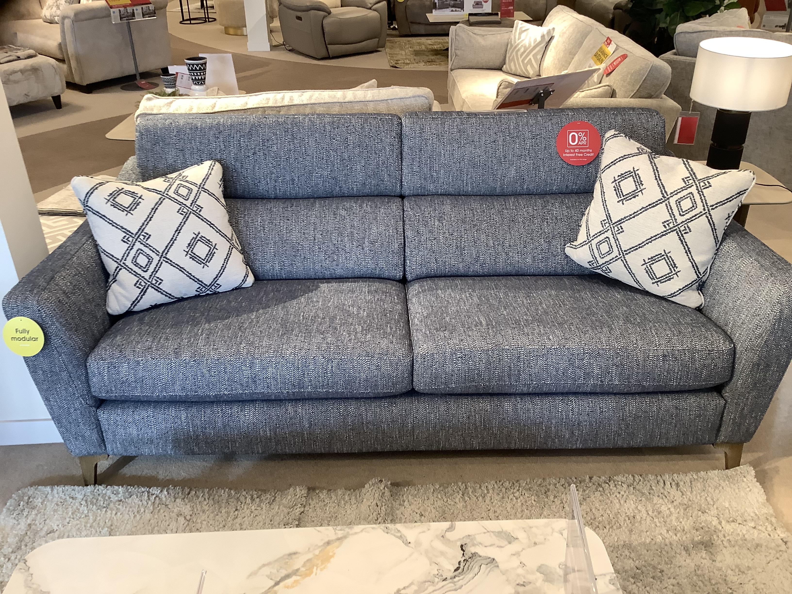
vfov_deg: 45.4
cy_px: 297
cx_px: 396
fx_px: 709
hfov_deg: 58.4
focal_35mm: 31
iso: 100
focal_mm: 3.3
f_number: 2.4
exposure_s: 1/50
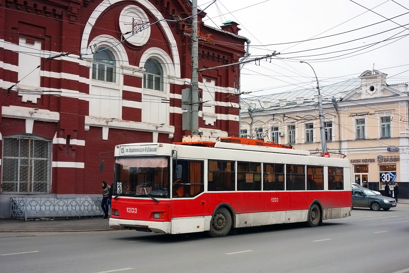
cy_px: 136
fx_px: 511
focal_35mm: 45
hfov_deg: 43.6
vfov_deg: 29.9
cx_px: 204
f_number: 3.2
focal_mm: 16.78
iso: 125
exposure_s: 1/500
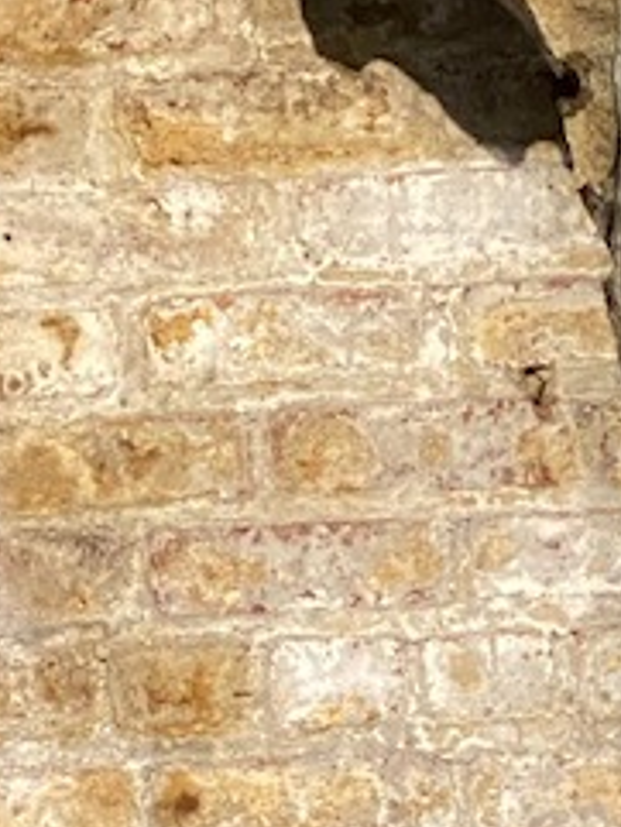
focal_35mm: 276
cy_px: 679
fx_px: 6596
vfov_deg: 7.2
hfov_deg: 5.4
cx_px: 827
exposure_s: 1/60
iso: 640
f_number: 2
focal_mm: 6
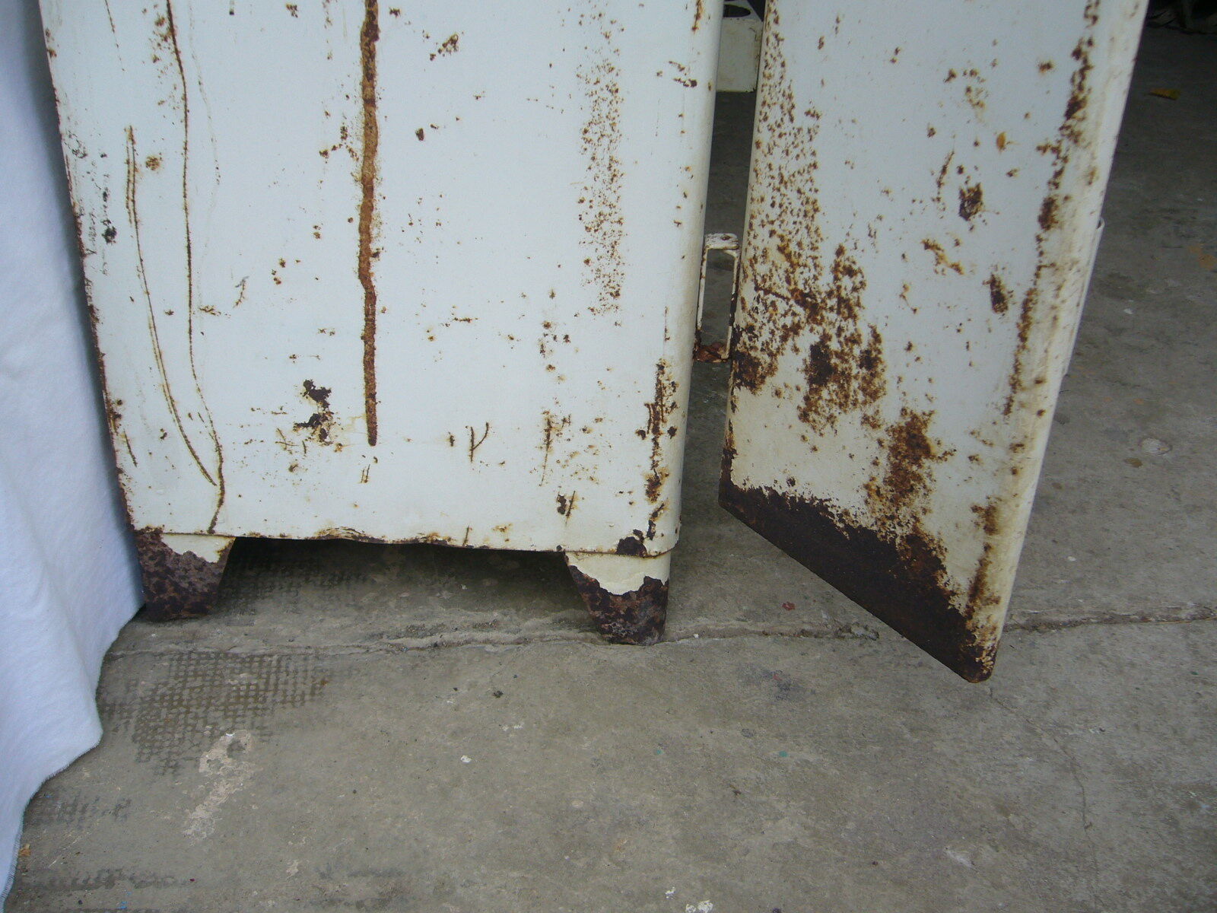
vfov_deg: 40.7
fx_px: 1231
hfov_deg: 52.6
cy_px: 456
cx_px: 608
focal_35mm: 35
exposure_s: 1/60
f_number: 2.8
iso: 80
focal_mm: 5.8
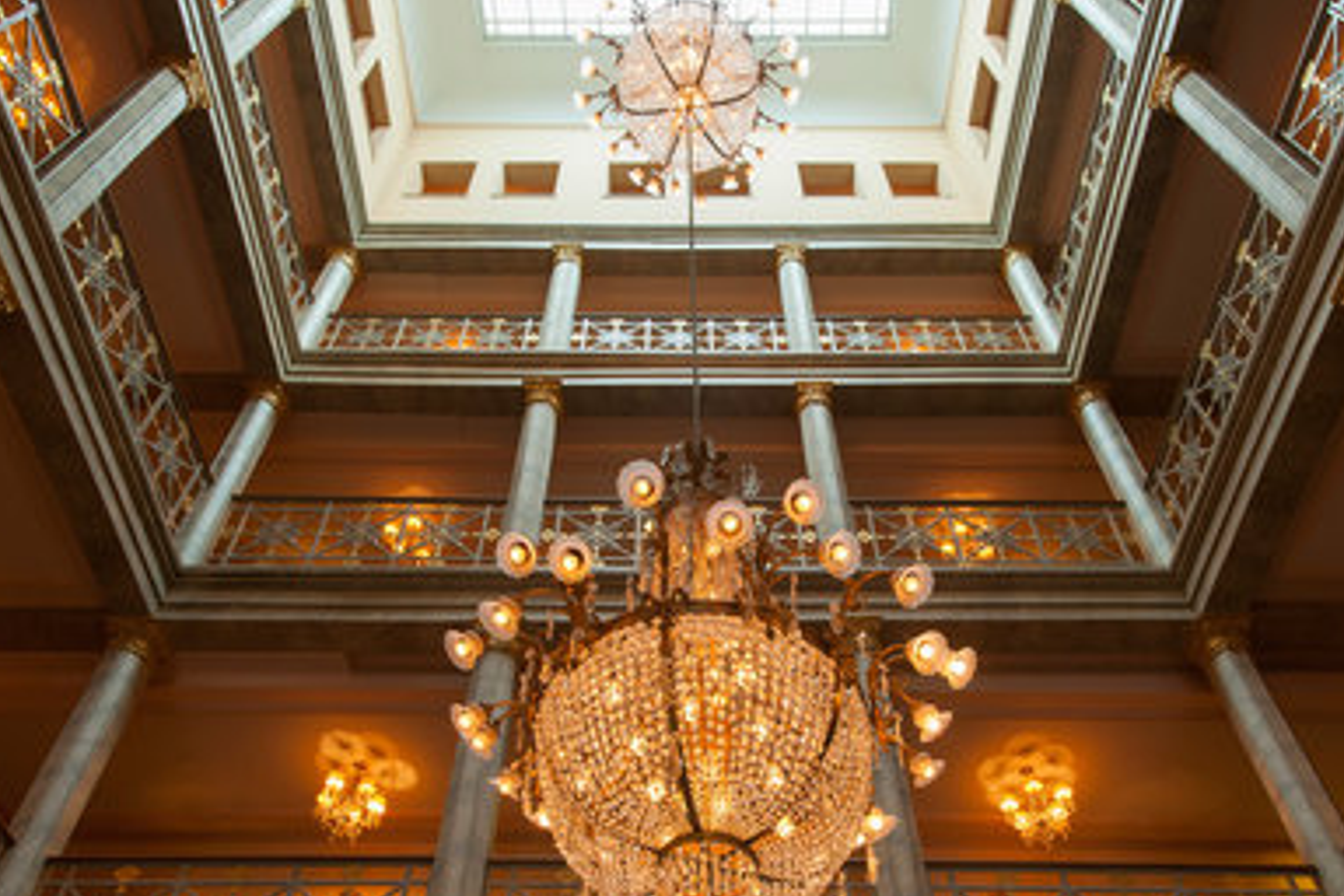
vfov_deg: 51.0
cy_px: 528
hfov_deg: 71.5
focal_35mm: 25
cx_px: 707
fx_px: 933
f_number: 6.3
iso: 400
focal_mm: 20
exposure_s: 1/2
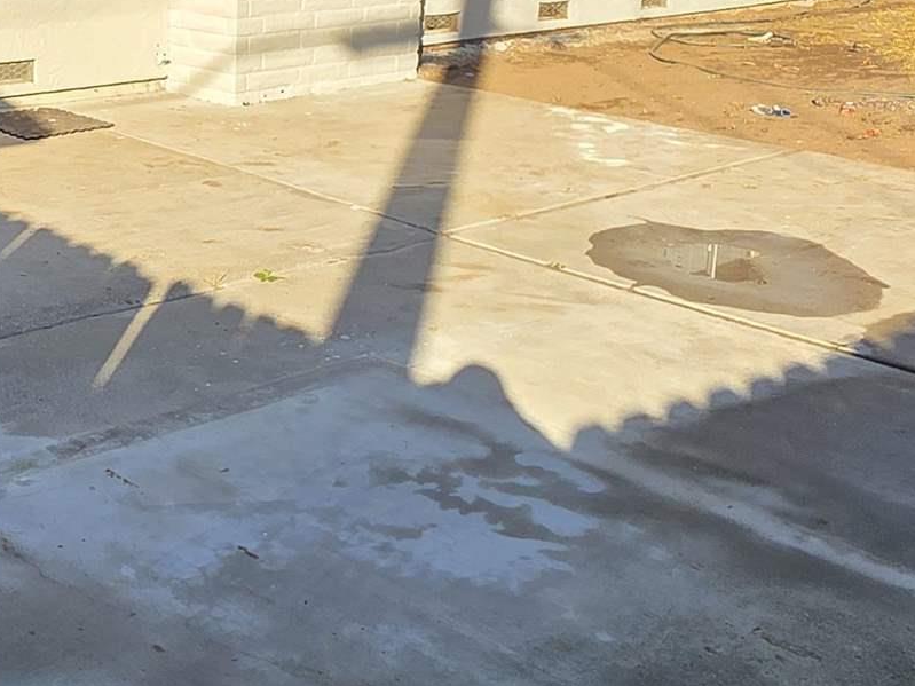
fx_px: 1321
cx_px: 21
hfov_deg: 35.0
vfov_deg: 28.5
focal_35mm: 50
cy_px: 139
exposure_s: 1/976
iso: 40
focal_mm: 2.2
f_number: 1.9
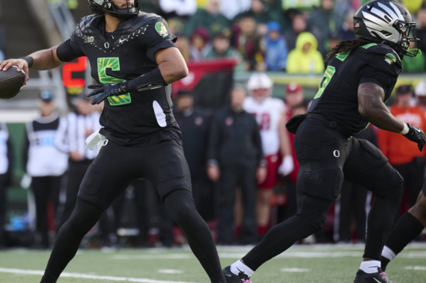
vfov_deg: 5.0
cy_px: 128
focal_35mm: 277
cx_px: 160
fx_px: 3277
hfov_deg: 7.4
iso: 1000
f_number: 2.8
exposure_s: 1/1919
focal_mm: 200
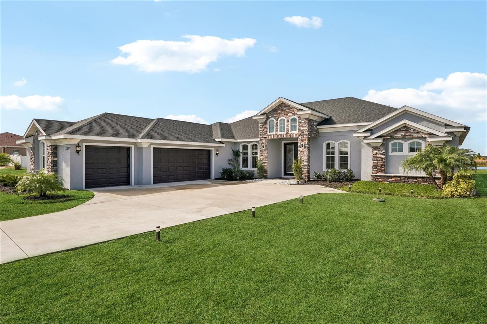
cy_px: 162
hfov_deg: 84.0
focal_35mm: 20
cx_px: 244
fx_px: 270
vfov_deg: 61.9
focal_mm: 20
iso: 400
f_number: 8
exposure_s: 1/1000
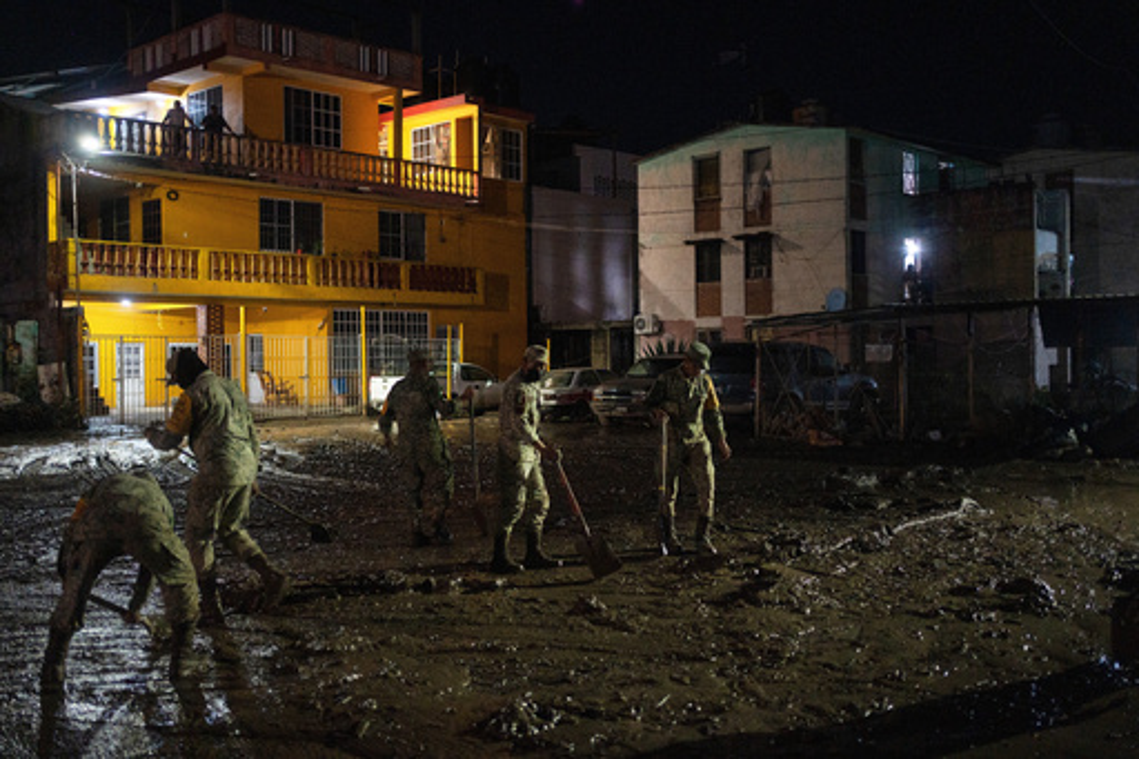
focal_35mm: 35
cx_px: 570
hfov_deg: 54.4
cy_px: 380
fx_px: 1107
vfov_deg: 37.8
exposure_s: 1/125
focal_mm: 35
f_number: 1.8
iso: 2500
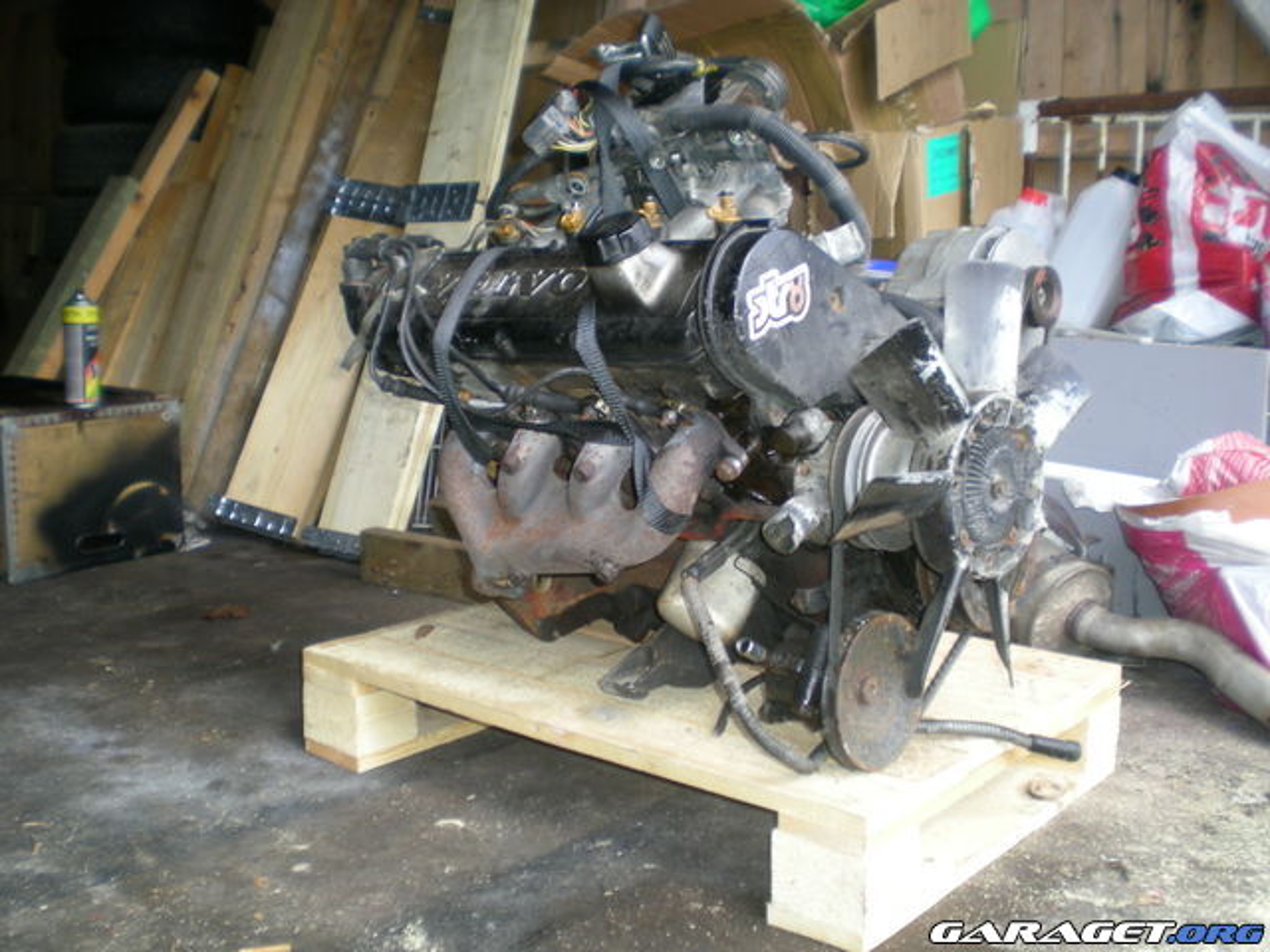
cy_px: 476
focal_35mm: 38
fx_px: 1394
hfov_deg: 49.0
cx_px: 635
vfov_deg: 37.7
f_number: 3.1
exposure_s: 1/118
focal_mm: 6.3
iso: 100
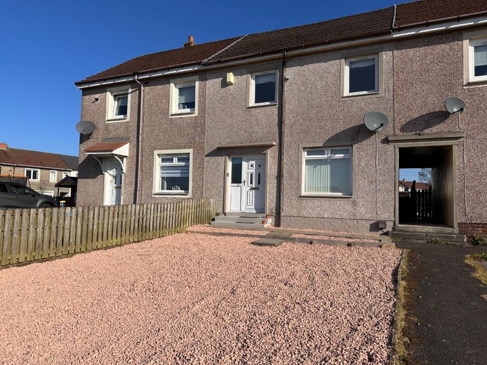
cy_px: 182
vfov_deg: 56.8
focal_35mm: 24
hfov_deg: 71.6
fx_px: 338
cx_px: 244
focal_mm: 6.86
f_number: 1.78
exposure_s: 1/7042
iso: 80
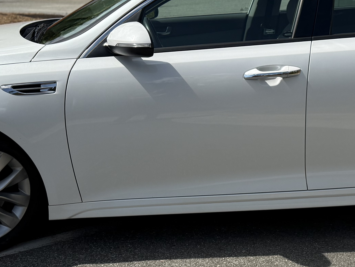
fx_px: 677
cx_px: 233
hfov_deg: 29.2
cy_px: 198
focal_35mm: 66
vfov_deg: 22.1
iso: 100
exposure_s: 1/7353
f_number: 1.78
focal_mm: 6.76
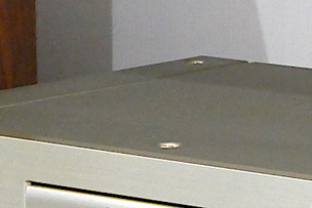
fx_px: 3529
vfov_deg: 3.4
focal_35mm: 407
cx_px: 279
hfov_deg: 5.1
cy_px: 220
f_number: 5.3
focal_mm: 22.3
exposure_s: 1/50
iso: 1600
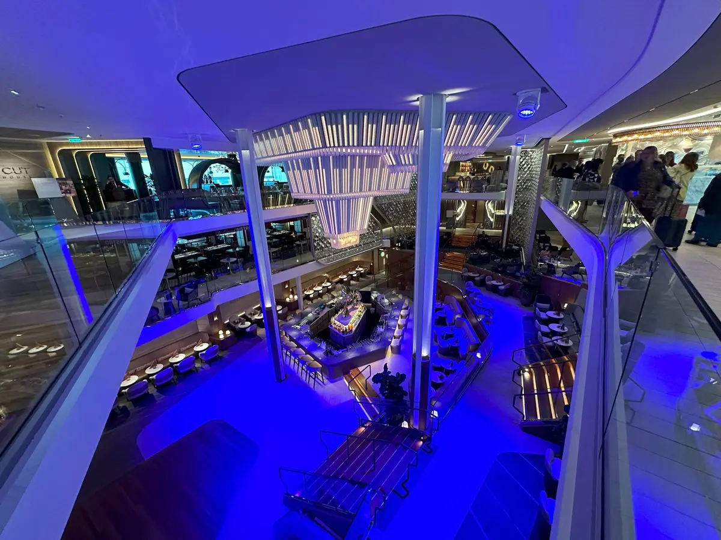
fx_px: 292
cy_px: 270
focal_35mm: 14
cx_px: 360
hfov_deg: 102.1
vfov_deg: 85.7
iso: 500
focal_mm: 2.22
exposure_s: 1/54
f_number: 2.2
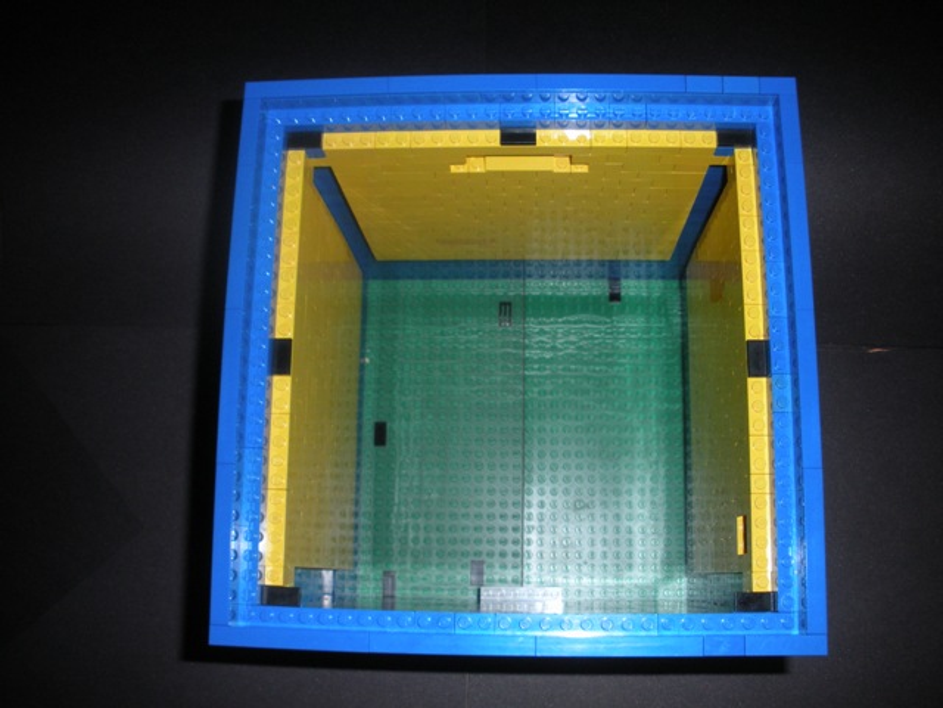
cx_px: 472
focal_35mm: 35
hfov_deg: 52.6
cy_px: 354
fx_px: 953
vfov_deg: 40.7
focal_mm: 6.3
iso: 200
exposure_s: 1/60
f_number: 3.5
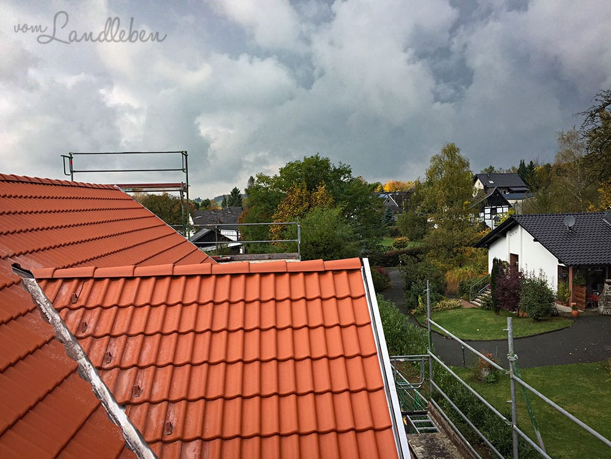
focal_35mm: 29
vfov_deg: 48.2
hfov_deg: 61.7
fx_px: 512
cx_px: 306
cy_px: 230
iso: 32
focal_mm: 4.15
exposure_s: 1/900
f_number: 2.2
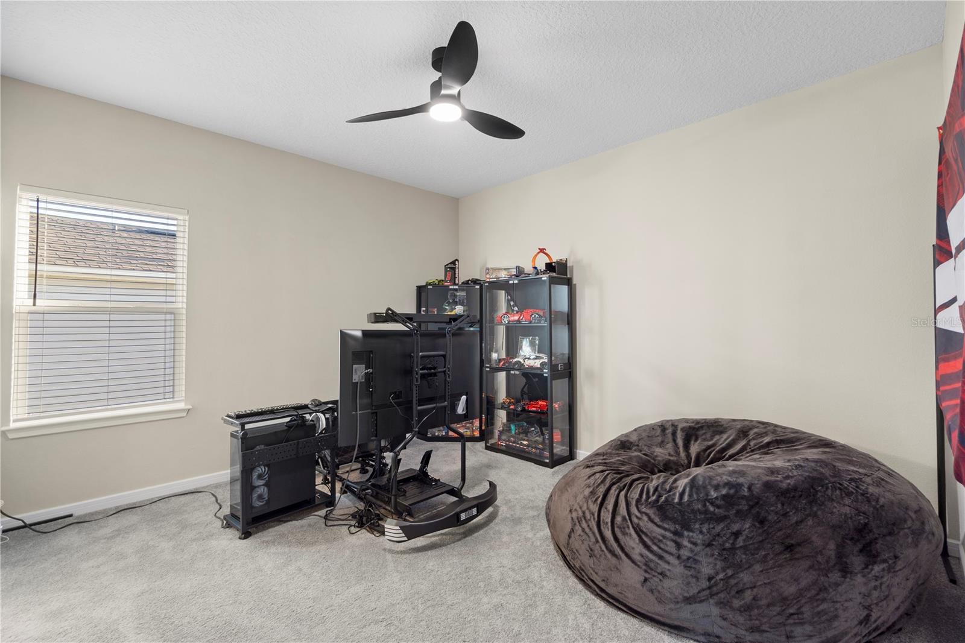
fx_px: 402
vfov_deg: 77.3
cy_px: 322
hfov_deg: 100.4
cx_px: 482
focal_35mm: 15
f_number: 8
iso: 100
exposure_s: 1.6
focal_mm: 10
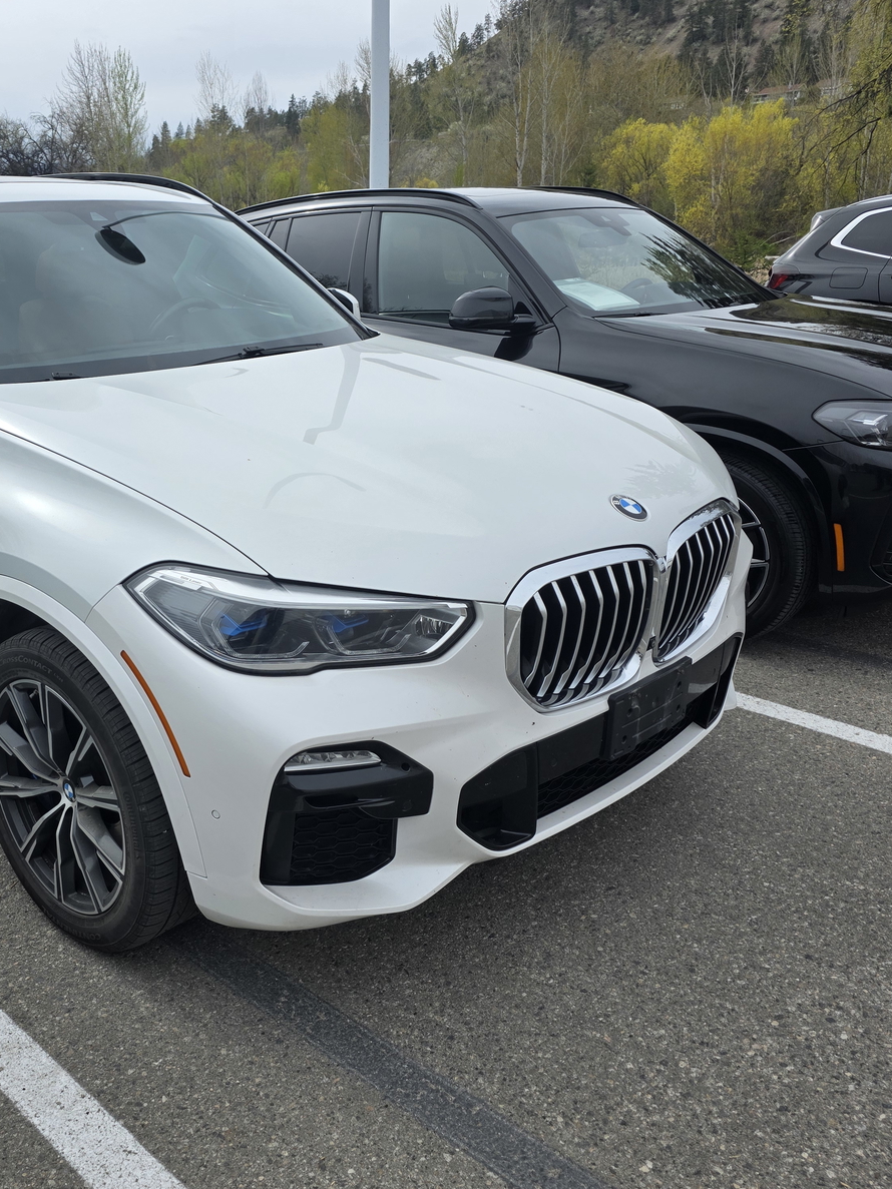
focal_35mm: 31
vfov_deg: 58.4
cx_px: 228
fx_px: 1065
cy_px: 597
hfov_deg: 44.0
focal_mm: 6.3
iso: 80
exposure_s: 1/3798
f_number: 1.7
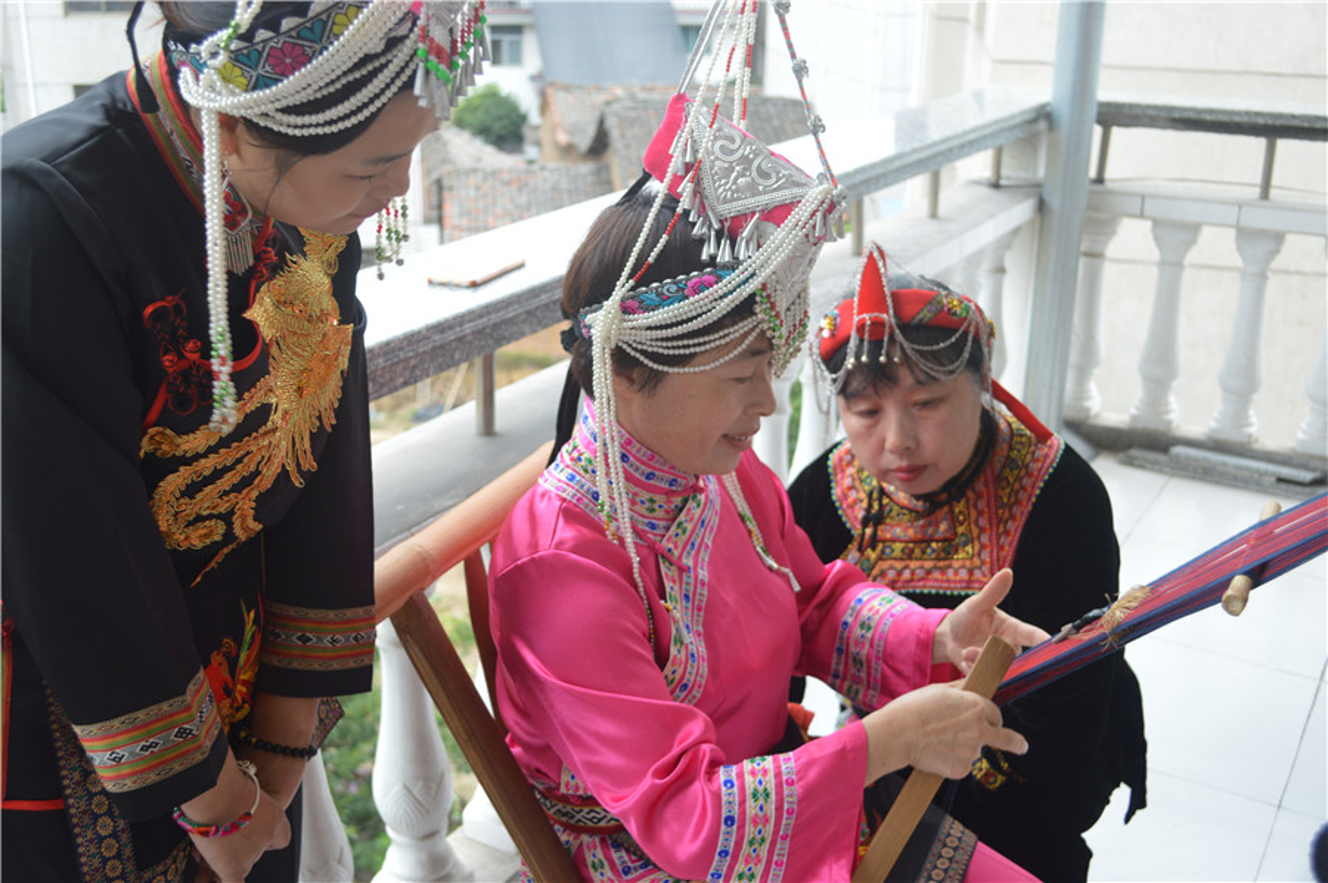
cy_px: 442
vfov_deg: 34.1
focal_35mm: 39
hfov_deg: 49.6
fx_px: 1437
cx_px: 664
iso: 400
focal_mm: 26
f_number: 4.2
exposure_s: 1/30
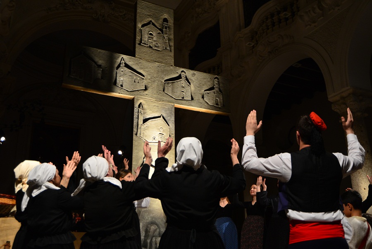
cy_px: 124
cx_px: 186
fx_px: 393
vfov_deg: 35.1
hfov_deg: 50.7
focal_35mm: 38
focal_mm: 38
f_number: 4.2
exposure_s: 1/80
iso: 1600
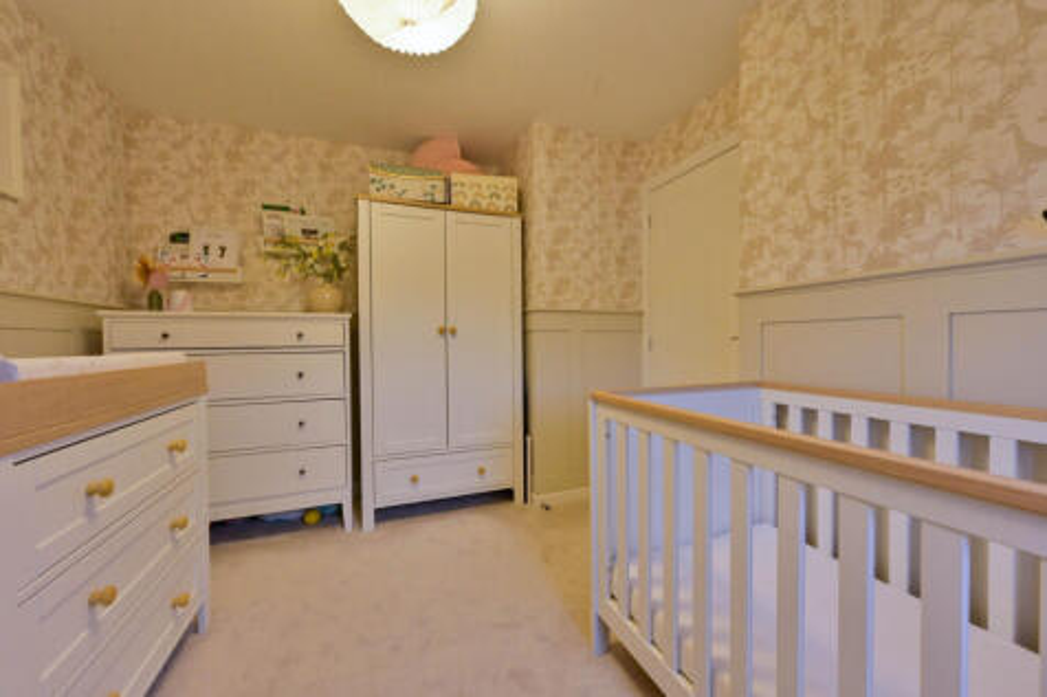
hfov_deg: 104.3
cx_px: 524
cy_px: 348
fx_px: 407
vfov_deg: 81.2
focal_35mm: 14
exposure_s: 1/15
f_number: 11
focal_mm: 14
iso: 2500
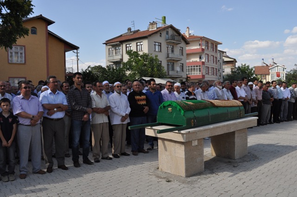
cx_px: 148
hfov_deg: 57.3
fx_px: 272
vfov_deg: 39.9
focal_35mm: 33
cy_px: 98
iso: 400
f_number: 10
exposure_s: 1/400
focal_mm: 22
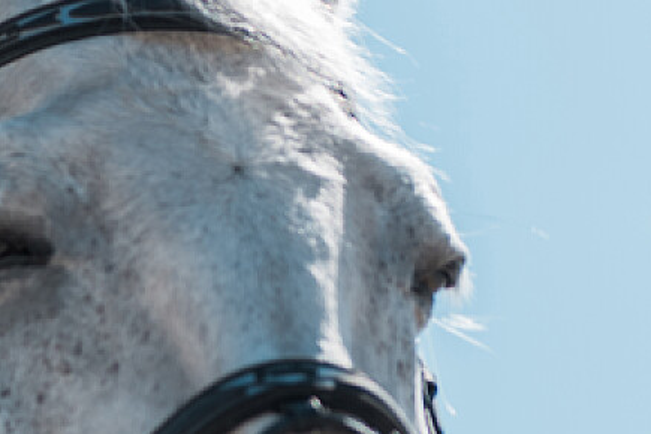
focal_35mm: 309
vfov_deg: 4.4
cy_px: 707
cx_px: -780
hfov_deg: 6.4
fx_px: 5587
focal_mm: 70
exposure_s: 1/1000
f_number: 3.5
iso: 100
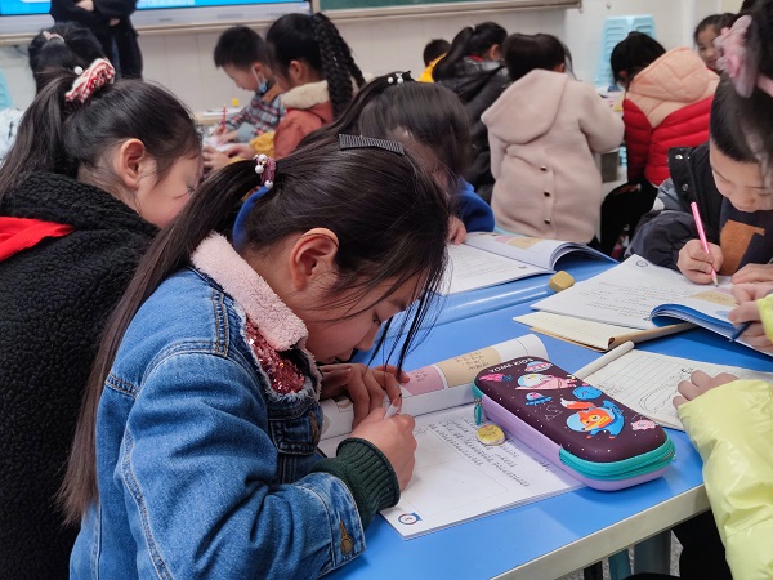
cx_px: 386
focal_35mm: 40
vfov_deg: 36.0
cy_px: 290
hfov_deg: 46.8
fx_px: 893
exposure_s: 1/100
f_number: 1.69
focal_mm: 6.72
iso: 99
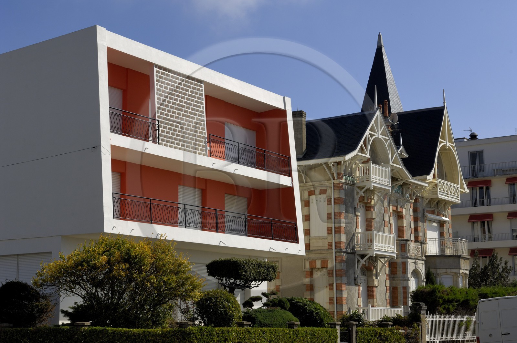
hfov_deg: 29.9
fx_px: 968
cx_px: 258
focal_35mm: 68
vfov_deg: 20.1
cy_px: 172
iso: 100
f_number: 13
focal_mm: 45
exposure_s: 1/160
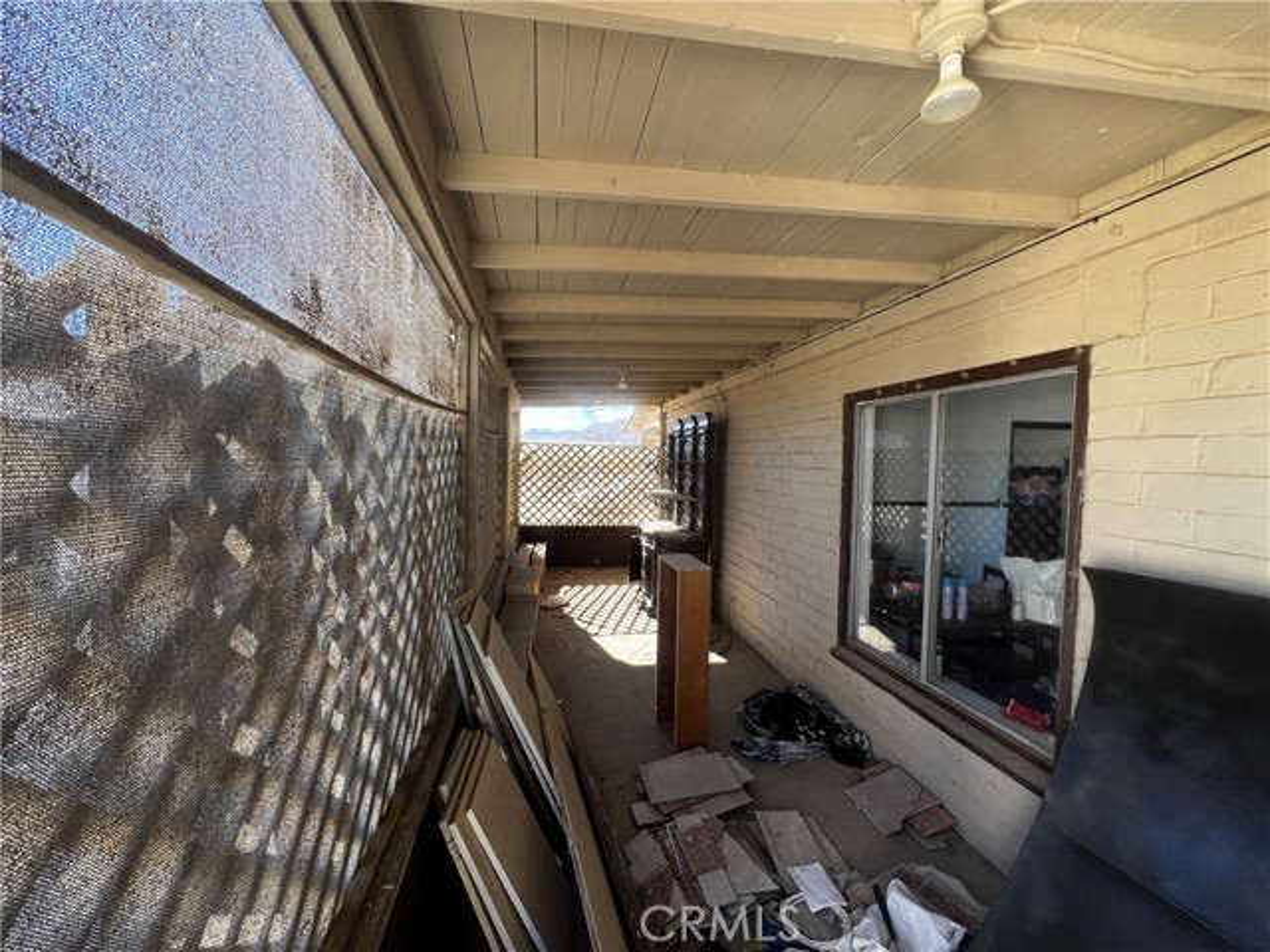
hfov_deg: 106.2
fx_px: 477
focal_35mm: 13
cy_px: 476
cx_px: 635
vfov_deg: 89.9
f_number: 1.8
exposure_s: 1/99
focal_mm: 1.57
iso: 80
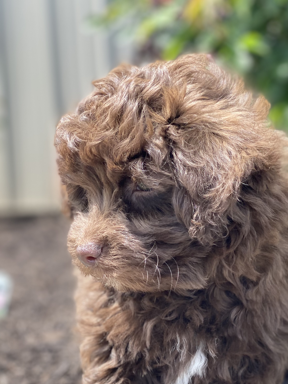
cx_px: 195
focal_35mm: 71
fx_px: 788
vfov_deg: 27.2
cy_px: 262
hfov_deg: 20.6
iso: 20
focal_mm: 6
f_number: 2
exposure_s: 1/226
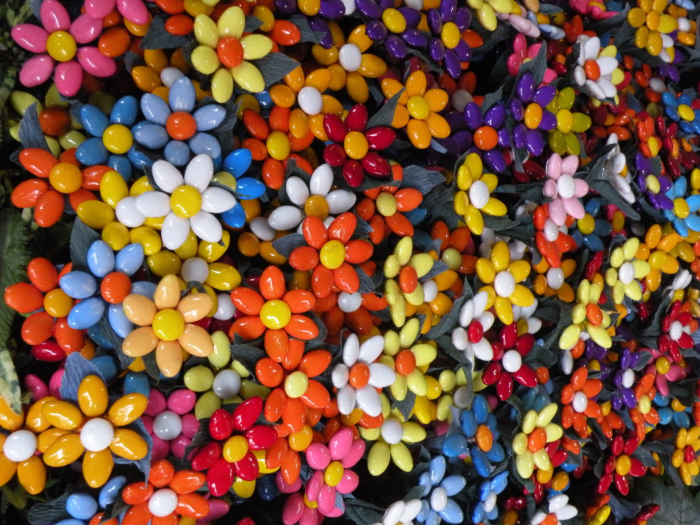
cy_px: 262
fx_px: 1132
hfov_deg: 34.3
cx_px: 350
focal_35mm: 56
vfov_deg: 26.1
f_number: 3.5
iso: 400
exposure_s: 1/35.1
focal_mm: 9.8
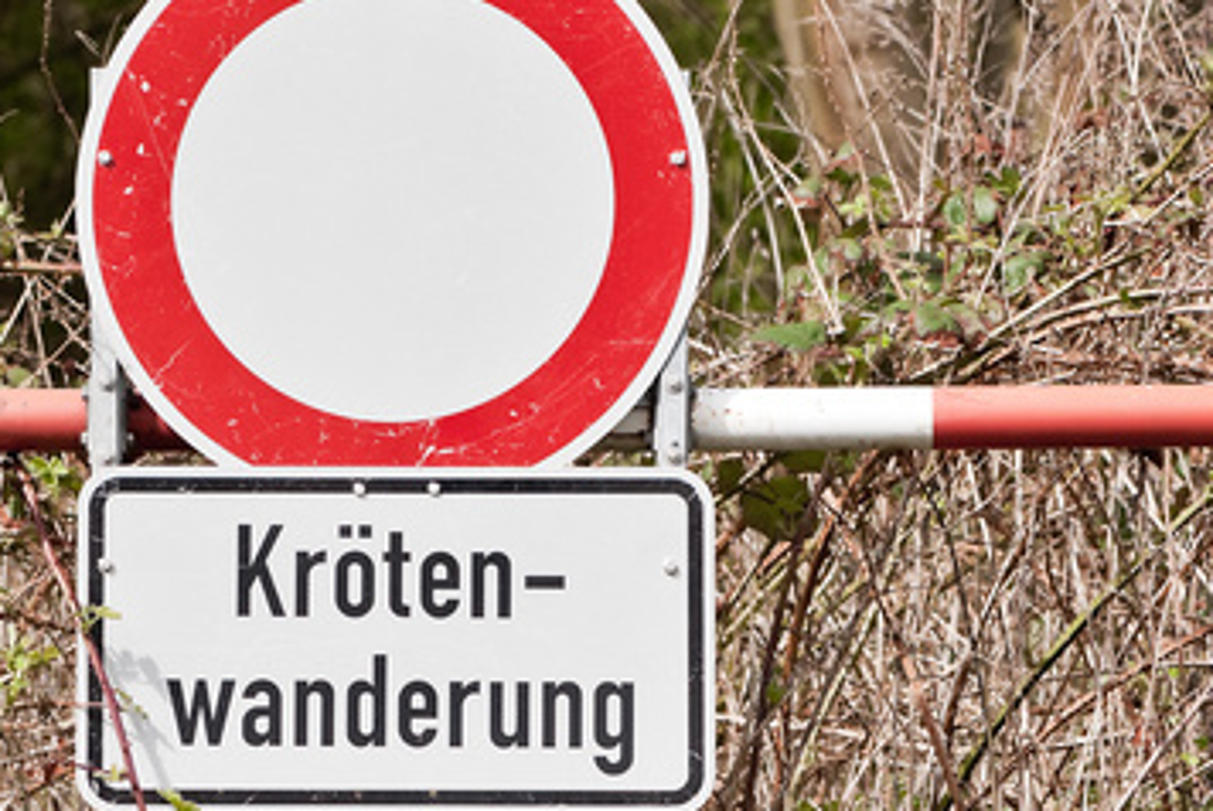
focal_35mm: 250
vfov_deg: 5.5
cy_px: 305
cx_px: 445
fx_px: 8430
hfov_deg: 8.2
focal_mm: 105
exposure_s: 1/1250
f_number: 5.6
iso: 200
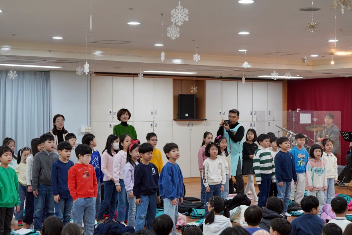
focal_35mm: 70
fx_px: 684
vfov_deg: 19.5
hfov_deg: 28.8
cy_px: 118
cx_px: 176
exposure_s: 1/160
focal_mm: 70
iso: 1600
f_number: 4
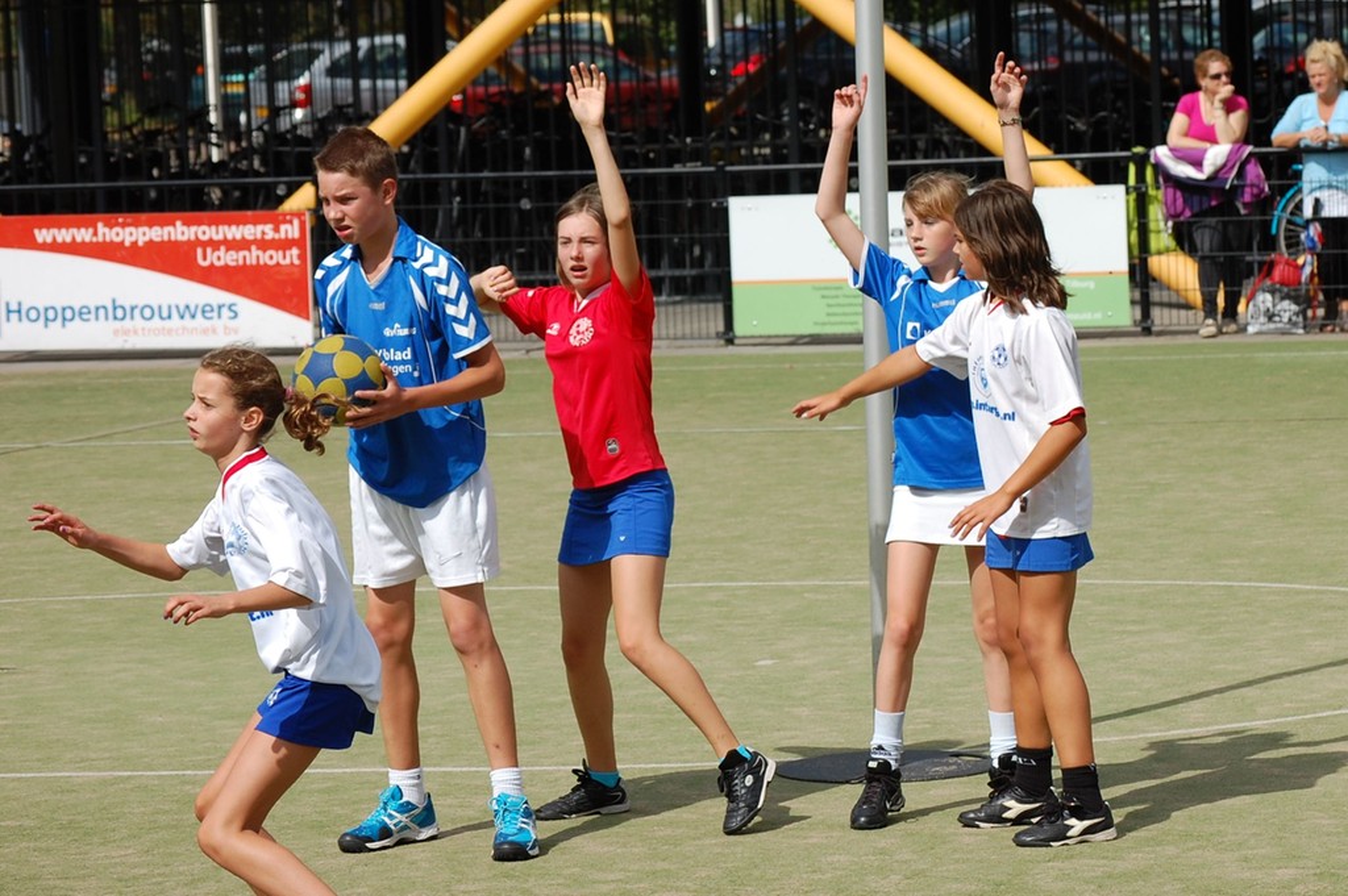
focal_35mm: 120
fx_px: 4490
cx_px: 674
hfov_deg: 17.1
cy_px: 448
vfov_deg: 11.4
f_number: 7.1
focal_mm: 80
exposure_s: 1/800
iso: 200
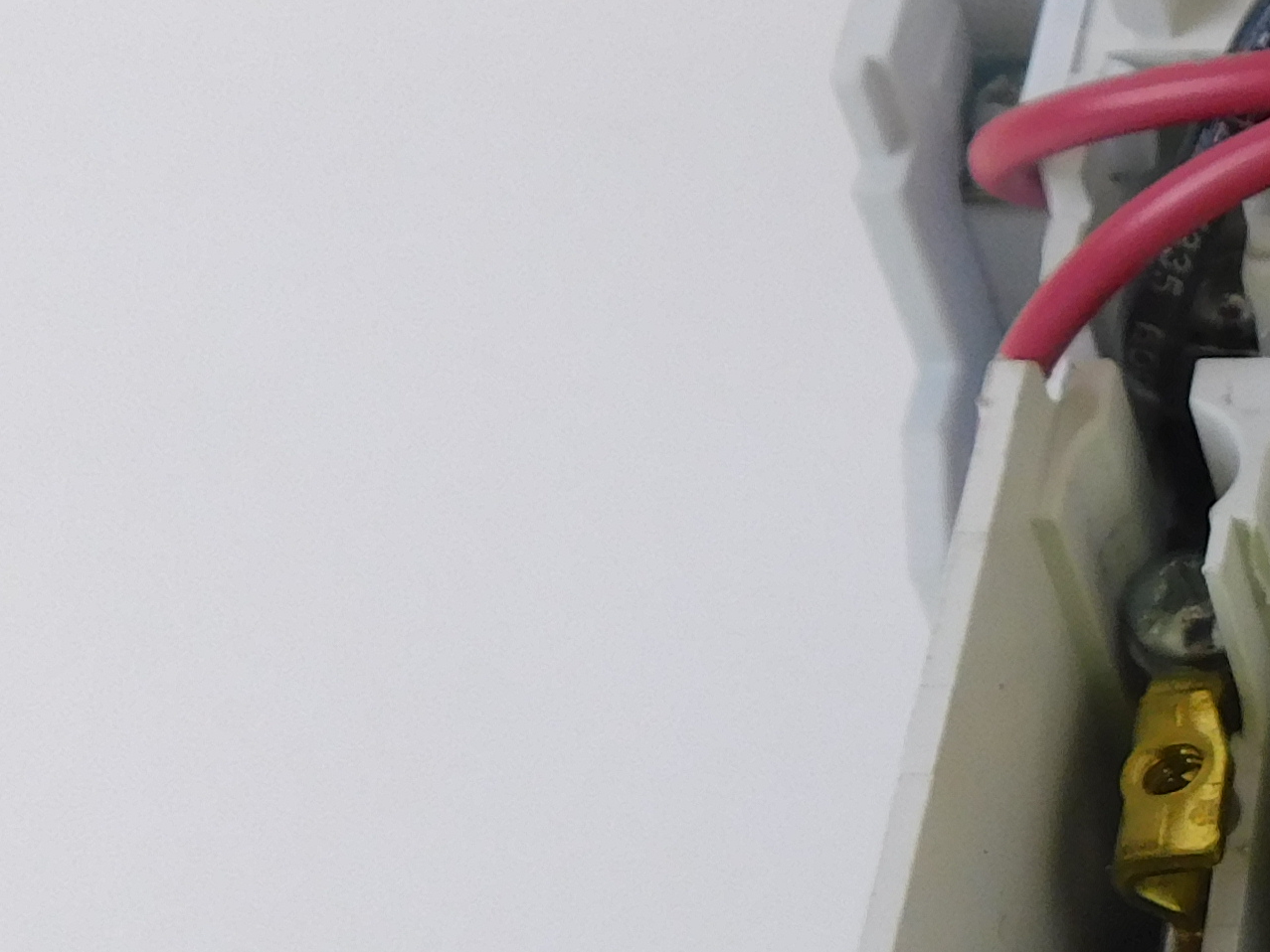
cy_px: 800
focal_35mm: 83
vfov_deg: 17.6
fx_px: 3045
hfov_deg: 20.2
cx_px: 1908
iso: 125
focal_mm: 4
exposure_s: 1/40
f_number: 3
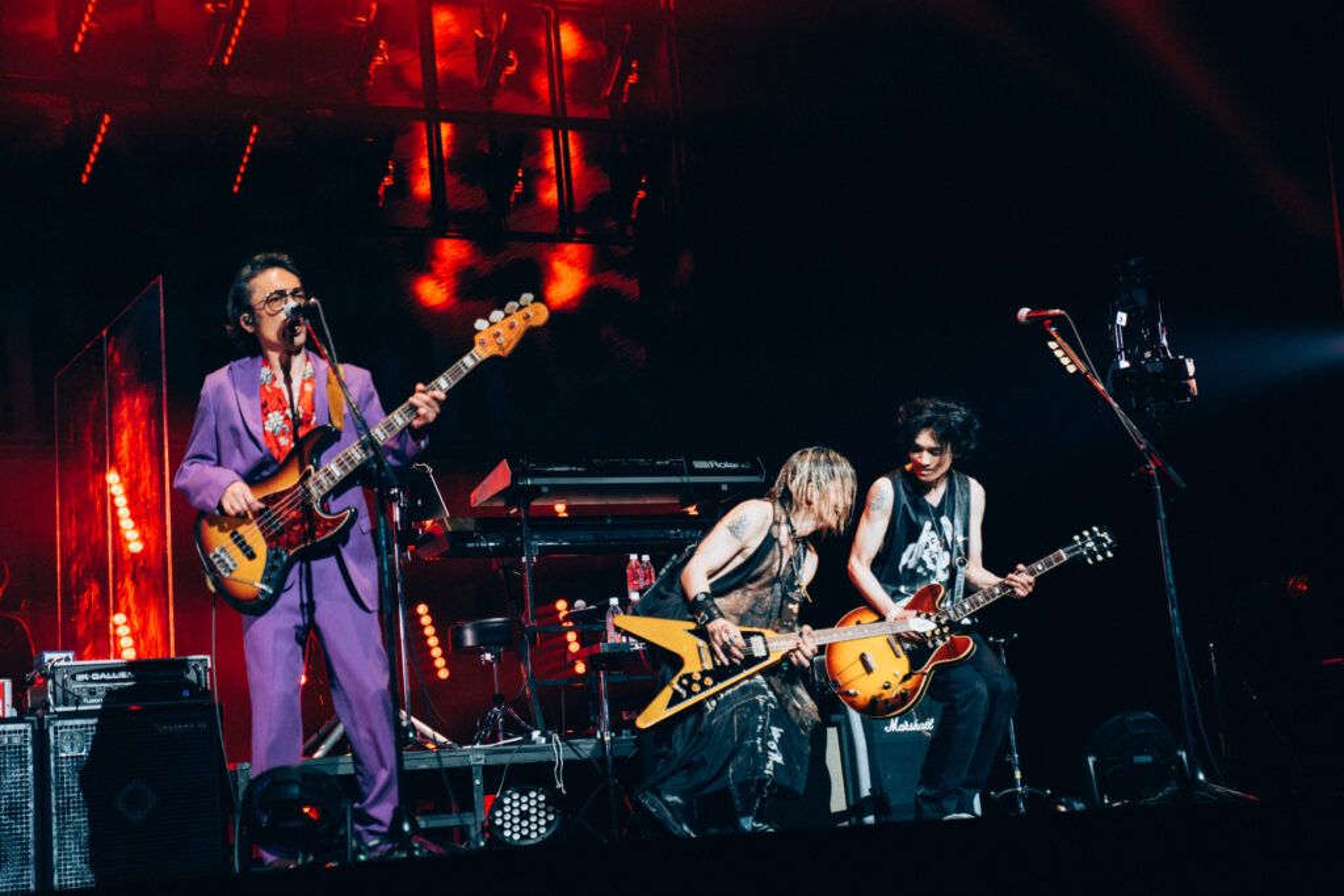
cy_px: 448
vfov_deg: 19.5
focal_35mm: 70
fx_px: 2614
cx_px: 672
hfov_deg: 28.8
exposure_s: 1/400
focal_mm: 70
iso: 800
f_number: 2.8
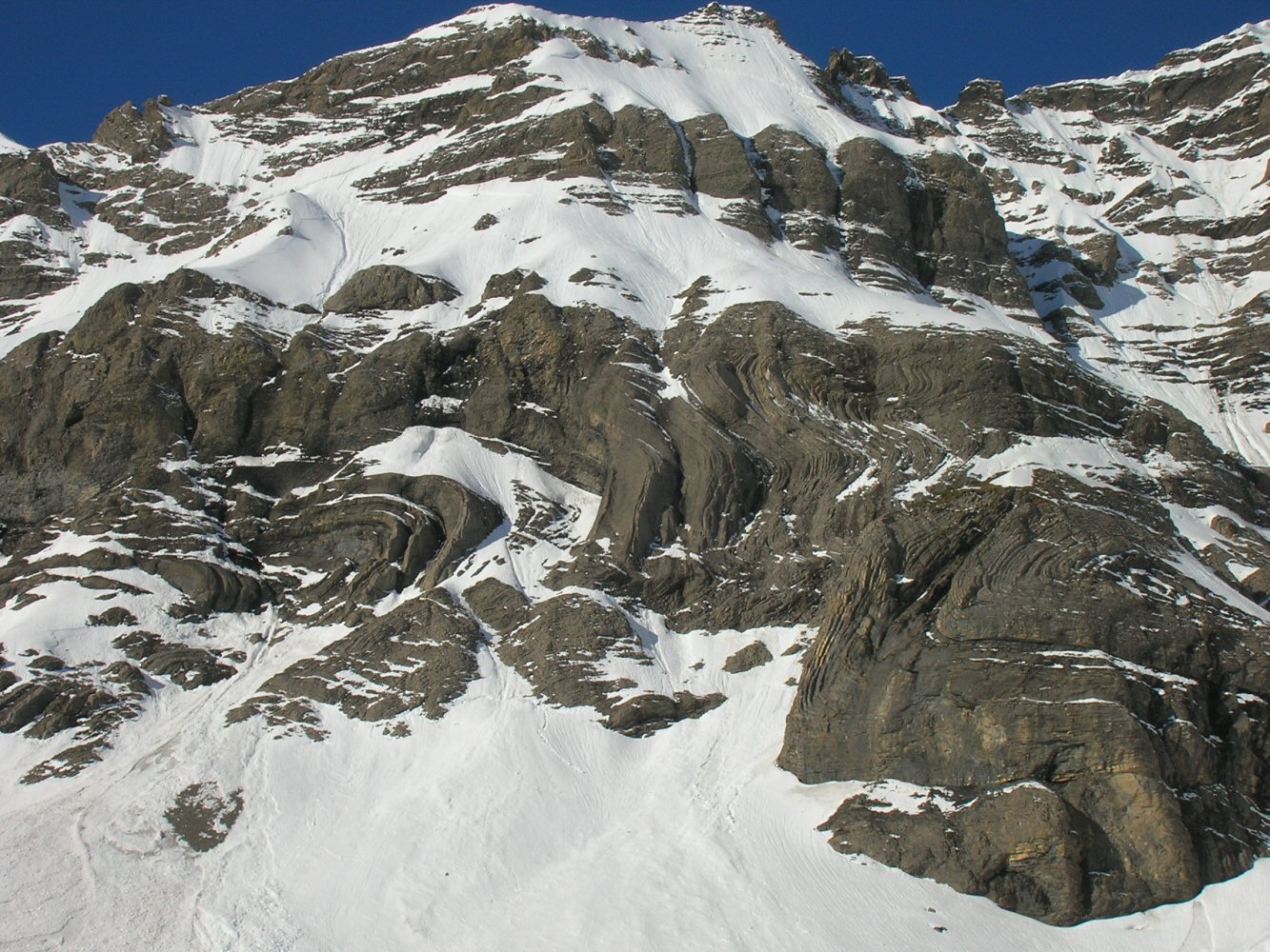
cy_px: 476
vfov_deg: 19.9
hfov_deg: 26.3
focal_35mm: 74
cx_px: 635
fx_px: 2715
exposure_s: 1/440
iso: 50
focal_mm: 12.3
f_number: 6.7
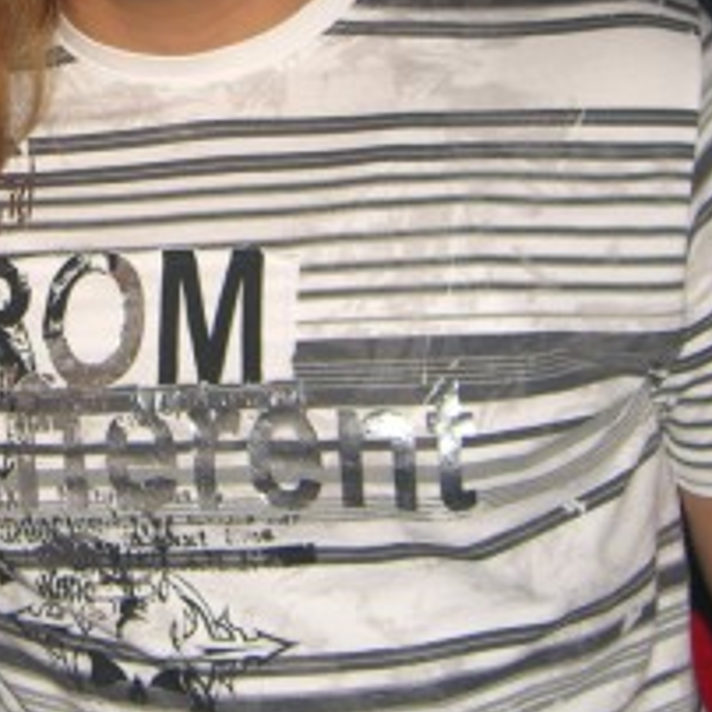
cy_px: -7
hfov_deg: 17.0
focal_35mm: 100
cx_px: 4
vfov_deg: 17.0
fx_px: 2327
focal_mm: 7.9
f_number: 2.8
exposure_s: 1/60
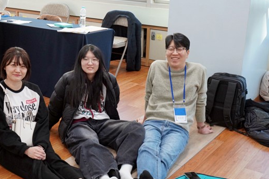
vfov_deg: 22.3
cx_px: 108
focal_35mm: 61
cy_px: 87
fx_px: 456
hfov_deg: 32.8
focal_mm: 35
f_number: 4
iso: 2000
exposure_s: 1/160
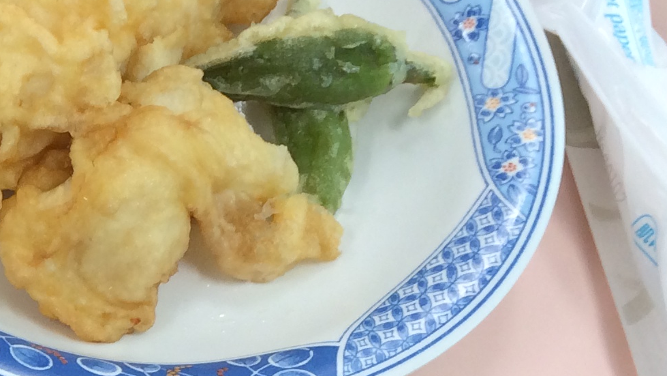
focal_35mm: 109
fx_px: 1928
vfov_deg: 10.8
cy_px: 498
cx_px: -324
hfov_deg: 17.7
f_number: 2.2
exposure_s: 1/60
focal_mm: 4.12
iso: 50
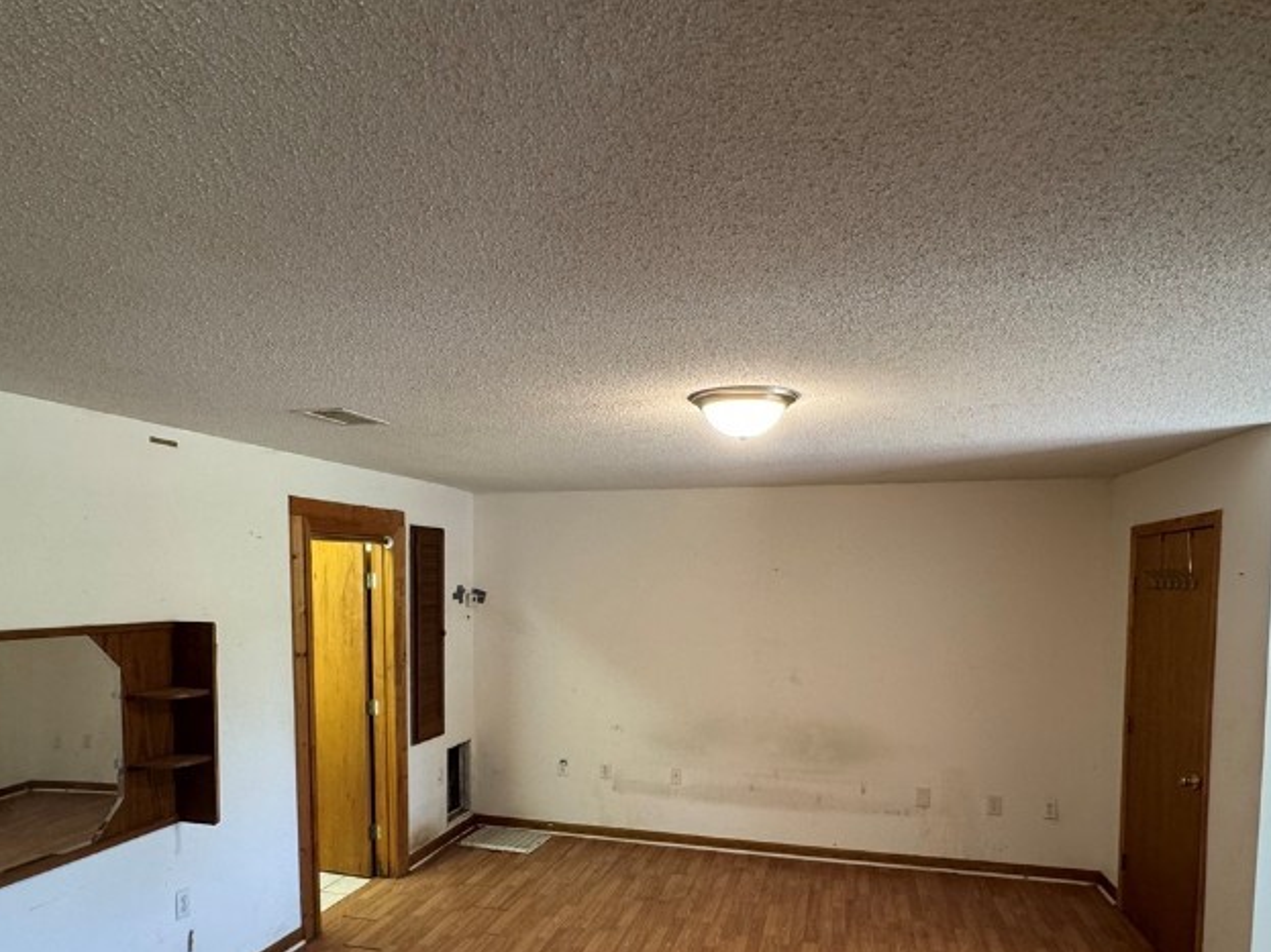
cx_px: 620
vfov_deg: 57.6
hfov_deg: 73.9
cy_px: 634
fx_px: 844
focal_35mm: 23
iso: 250
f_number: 2.2
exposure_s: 1/60
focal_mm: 2.22
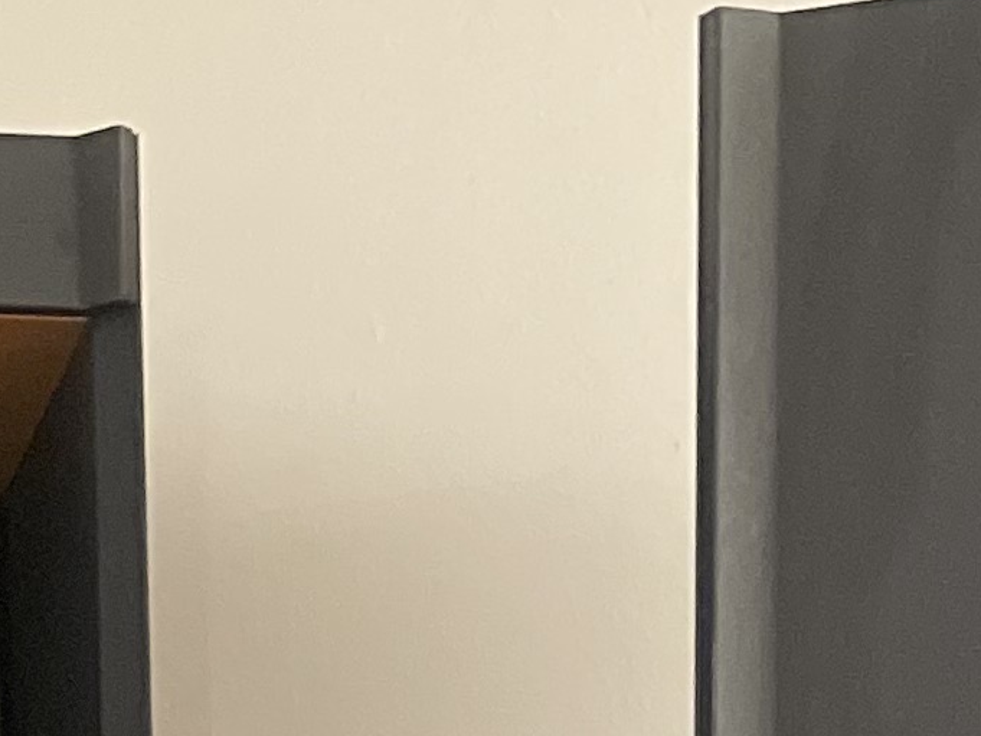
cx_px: 190
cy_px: 2245
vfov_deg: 8.1
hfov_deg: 12.8
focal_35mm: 154
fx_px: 4365
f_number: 1.6
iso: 500
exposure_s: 1/25
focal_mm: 4.2
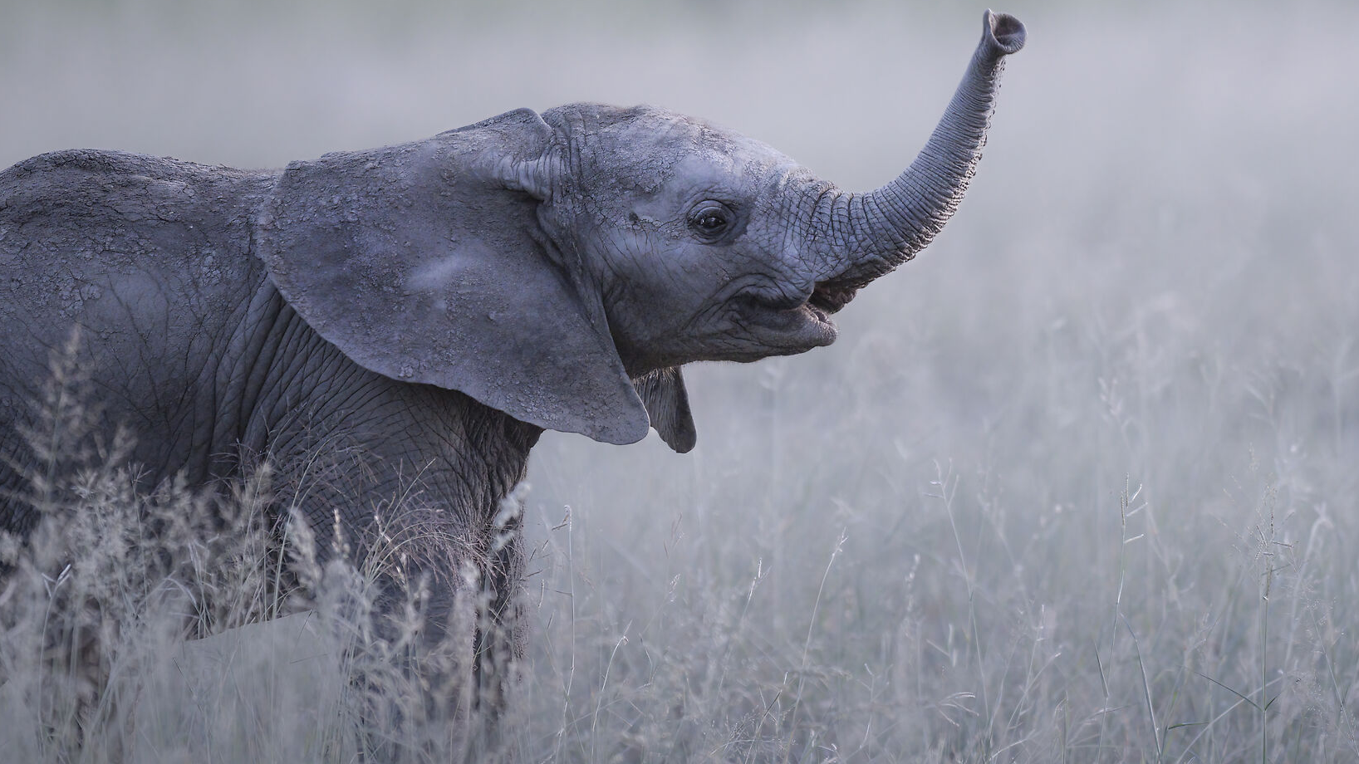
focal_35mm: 461
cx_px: 783
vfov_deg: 2.6
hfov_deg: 4.7
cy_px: 386
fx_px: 16611
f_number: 2.8
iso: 5600
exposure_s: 1/200
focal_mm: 300
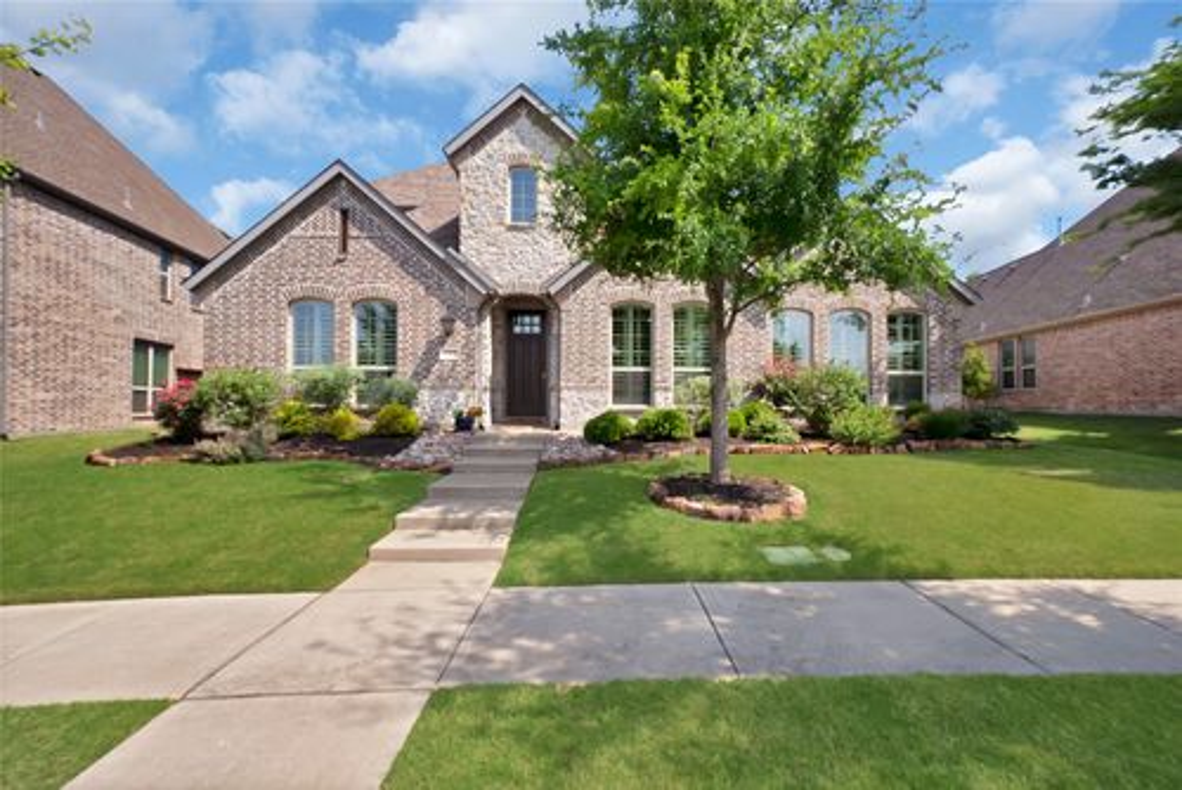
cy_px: 395
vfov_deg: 73.8
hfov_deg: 96.7
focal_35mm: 16
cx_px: 591
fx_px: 526
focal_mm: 16
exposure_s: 1/800
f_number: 9
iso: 640
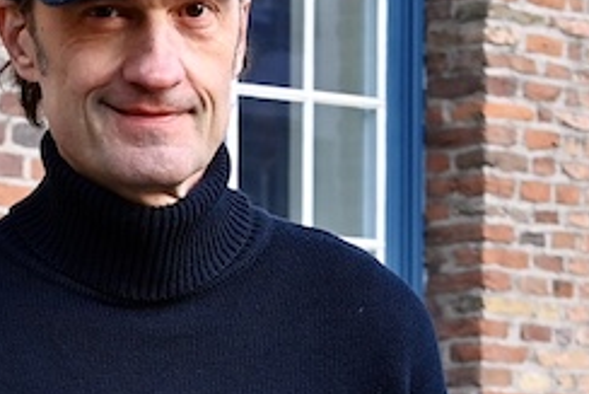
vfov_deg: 7.7
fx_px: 2881
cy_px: 596
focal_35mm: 176
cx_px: -53
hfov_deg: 11.5
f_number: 5.6
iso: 250
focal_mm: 42
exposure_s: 1/80
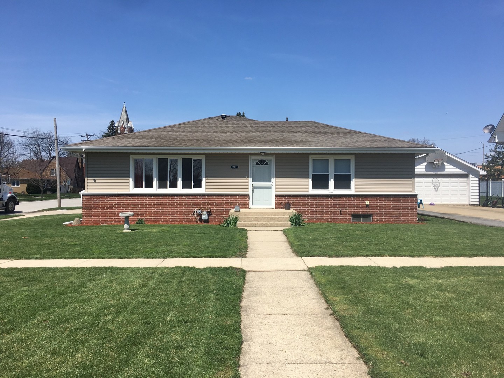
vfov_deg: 48.2
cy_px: 189
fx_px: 422
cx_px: 252
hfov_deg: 61.7
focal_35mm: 29
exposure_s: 1/2137
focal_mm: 4.15
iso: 25
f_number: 2.2
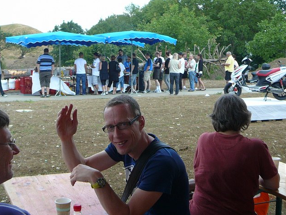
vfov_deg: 26.0
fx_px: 463
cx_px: 135
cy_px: 138
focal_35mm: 56
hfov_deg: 34.3
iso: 80
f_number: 2.8
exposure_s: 1/250
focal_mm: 5.2
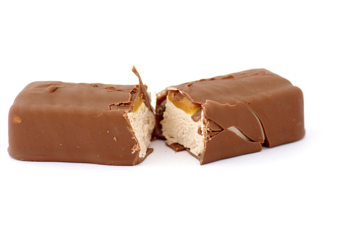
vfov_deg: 9.2
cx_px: 181
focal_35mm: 150
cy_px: 121
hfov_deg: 13.7
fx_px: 1510
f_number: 5.6
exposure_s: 1/180
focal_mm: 100
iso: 200
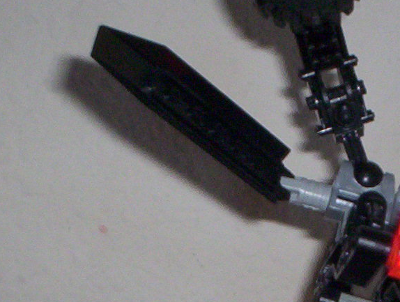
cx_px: 348
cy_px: 311
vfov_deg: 13.5
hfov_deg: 17.9
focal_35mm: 108
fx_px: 1251
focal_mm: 4.99
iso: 140
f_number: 4.5
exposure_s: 1/60
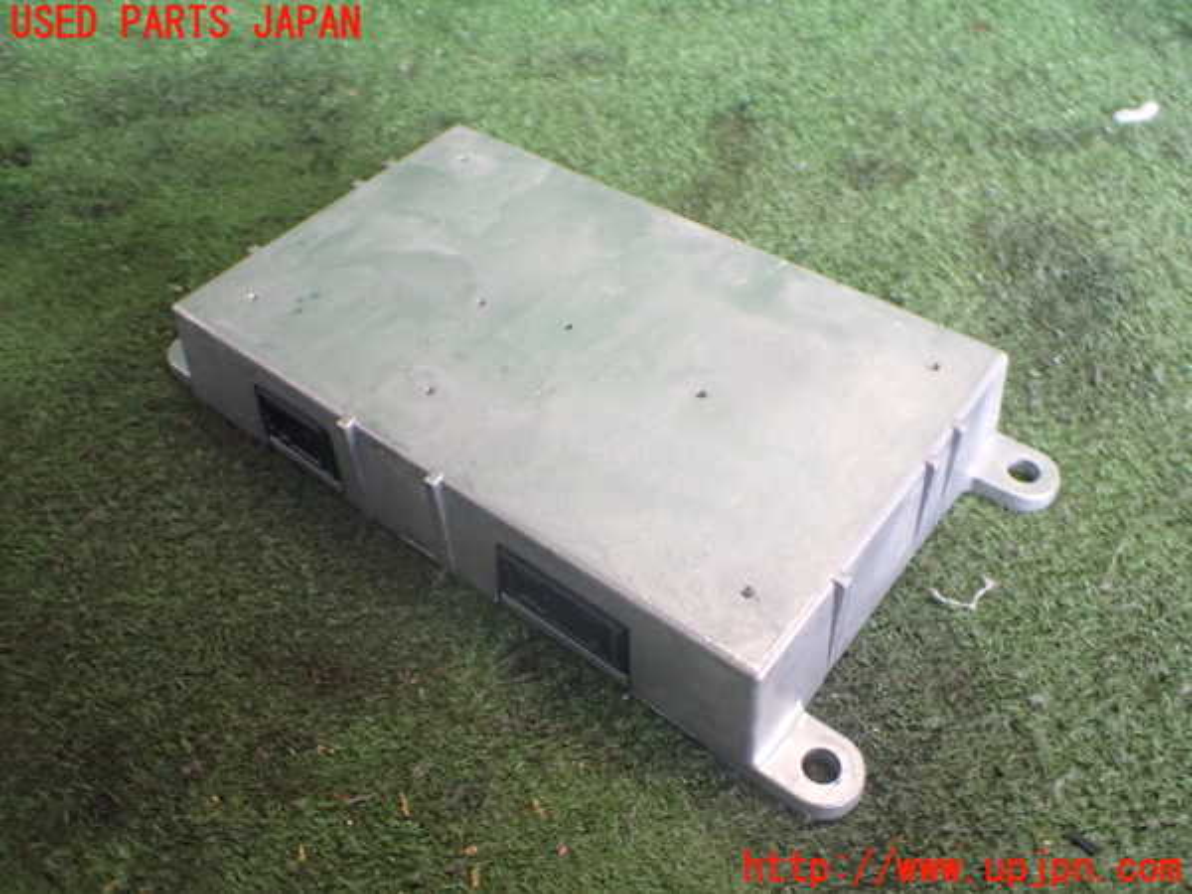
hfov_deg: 60.0
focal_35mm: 30
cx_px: 596
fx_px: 1033
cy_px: 447
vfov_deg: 46.8
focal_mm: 5.4
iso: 800
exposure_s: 1/125
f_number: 2.3
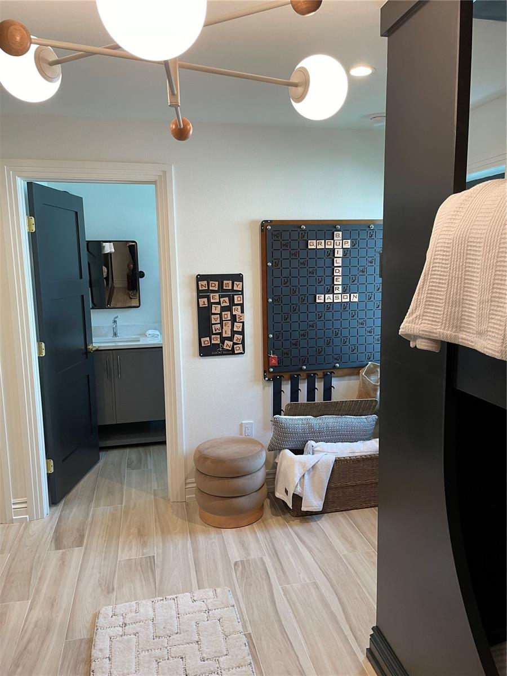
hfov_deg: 53.1
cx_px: 254
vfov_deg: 67.3
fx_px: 508
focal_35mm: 26
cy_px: 338
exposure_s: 1/60
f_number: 1.6
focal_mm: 4.2
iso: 100
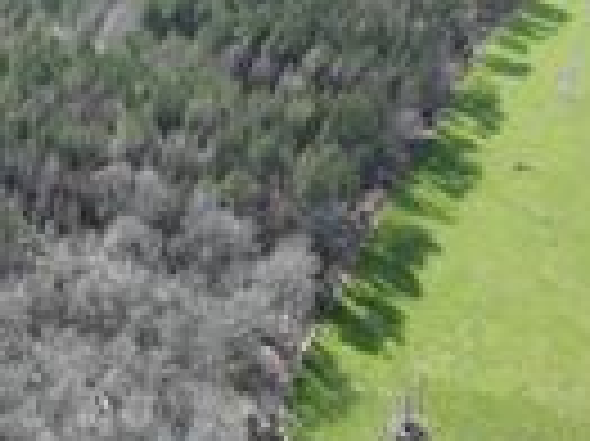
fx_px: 1345
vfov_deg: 18.6
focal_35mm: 79
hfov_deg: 21.9
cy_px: 144
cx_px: -203
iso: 100
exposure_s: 1/2000
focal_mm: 12.29
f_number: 3.5
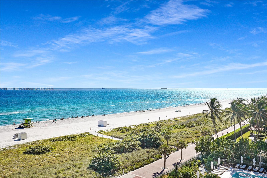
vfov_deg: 42.3
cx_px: 134
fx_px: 230
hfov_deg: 60.3
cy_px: 89
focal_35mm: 31
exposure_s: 1/250
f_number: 11
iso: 100
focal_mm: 21
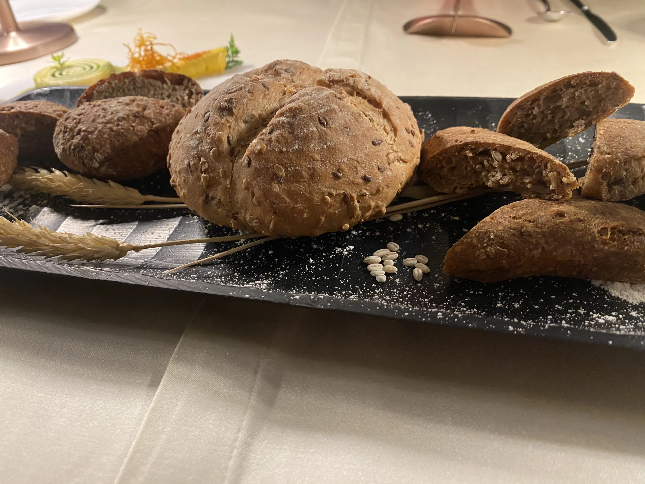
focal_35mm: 26
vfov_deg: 53.1
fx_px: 484
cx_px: 322
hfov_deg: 67.3
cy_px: 242
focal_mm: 4.25
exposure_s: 1/49
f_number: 1.8
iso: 400
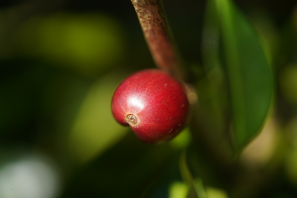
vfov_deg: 27.0
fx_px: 413
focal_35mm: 50
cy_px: 99
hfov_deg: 39.6
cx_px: 148
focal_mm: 50
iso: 200
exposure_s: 1/1000
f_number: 2.8
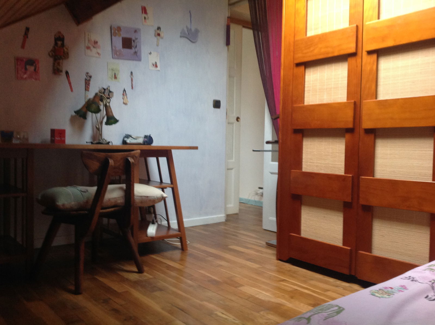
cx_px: 218
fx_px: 439
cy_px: 162
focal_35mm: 35
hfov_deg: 52.7
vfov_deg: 40.6
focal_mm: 4.28
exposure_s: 1/15
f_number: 2.4
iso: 200
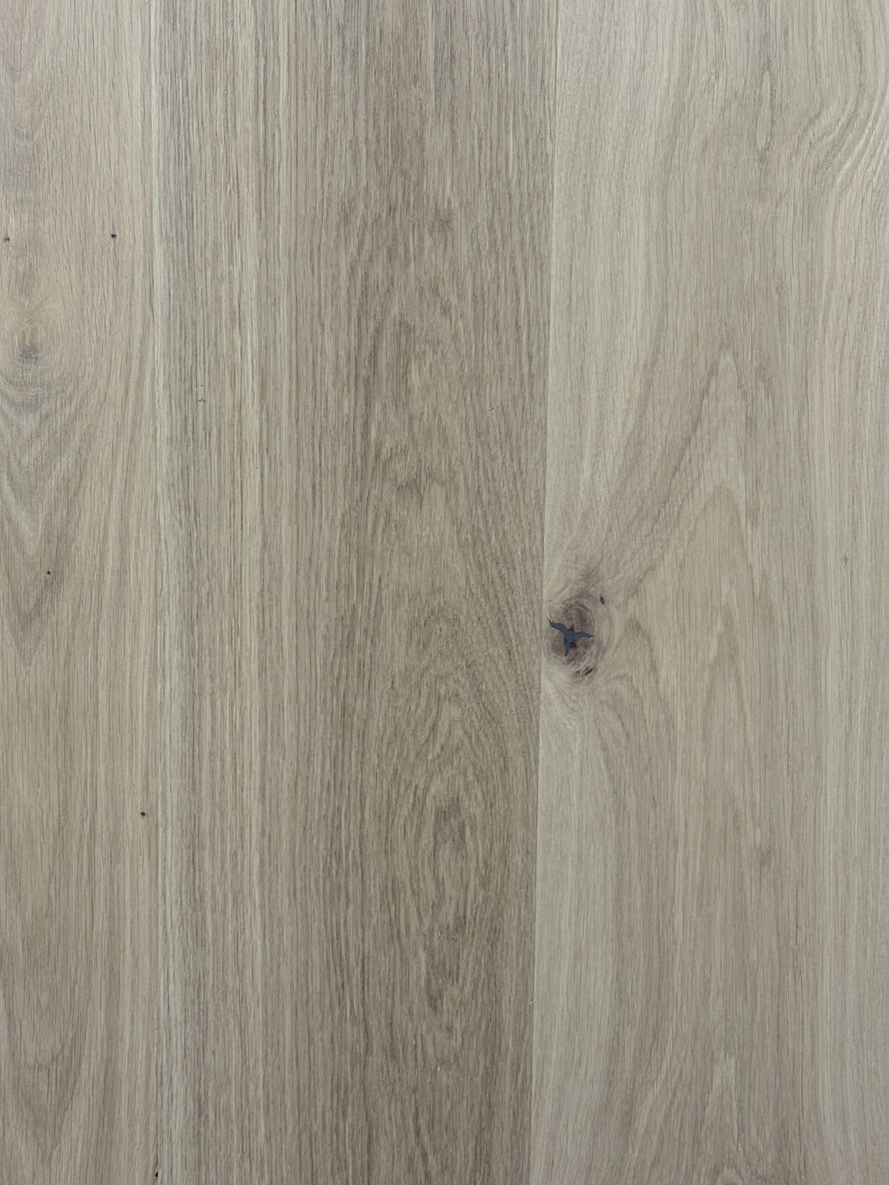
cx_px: 444
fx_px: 1781
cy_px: 592
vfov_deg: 36.8
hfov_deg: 28.0
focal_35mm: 52
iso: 64
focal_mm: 5.96
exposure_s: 1/50
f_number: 1.6
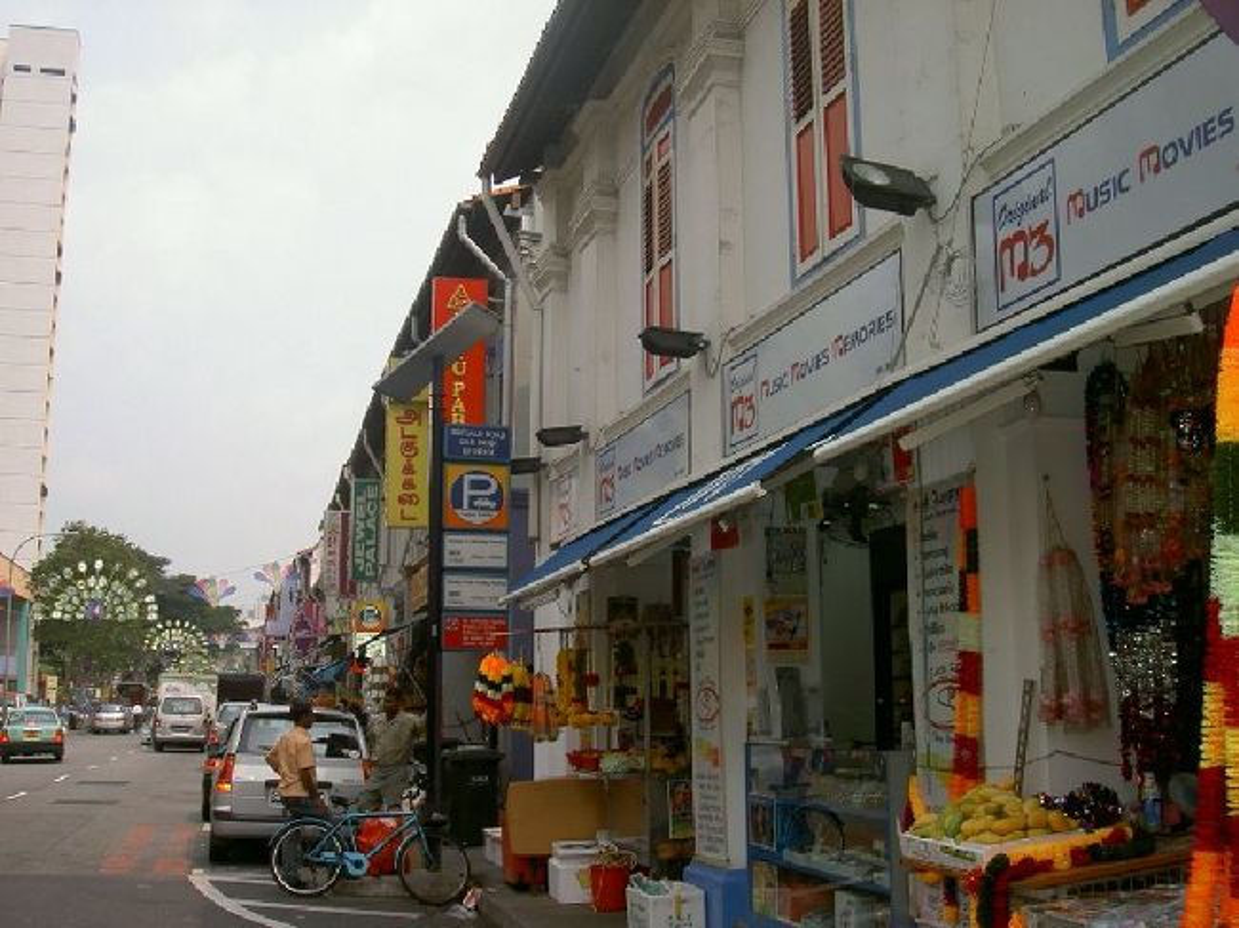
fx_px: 1395
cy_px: 464
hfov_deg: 47.9
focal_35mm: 39
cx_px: 620
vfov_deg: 36.8
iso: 100
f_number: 4.7
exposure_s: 1/500
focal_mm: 8
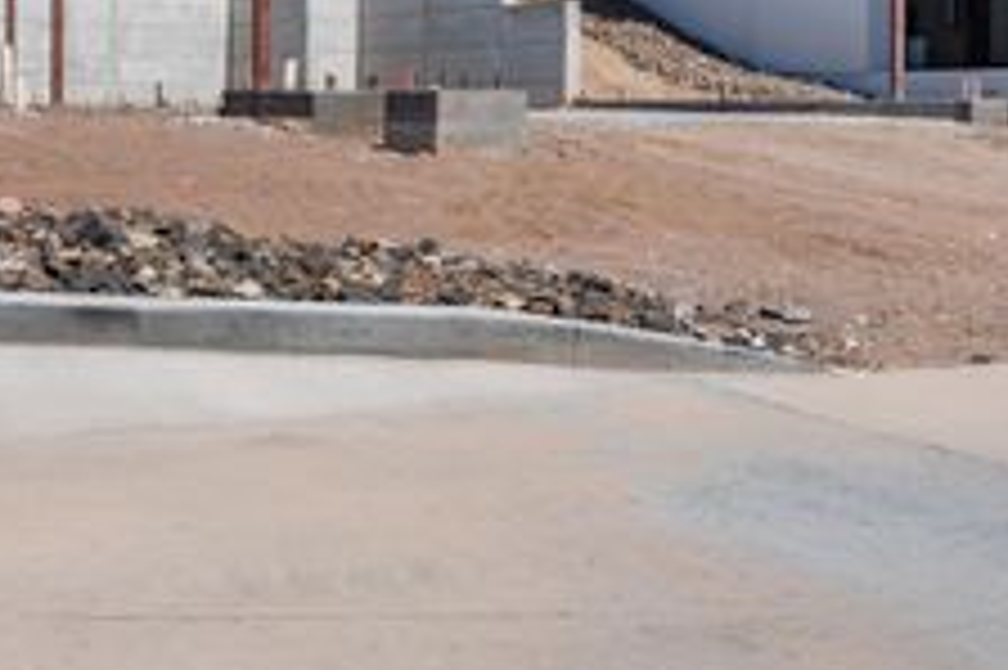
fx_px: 1623
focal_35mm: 58
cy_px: 119
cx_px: 99
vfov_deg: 23.0
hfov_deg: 32.7
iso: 400
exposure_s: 1/640
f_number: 8
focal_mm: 26
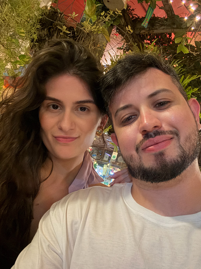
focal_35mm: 30
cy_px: 134
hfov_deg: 46.8
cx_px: 100
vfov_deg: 60.0
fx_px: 232
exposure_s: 1/15
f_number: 1.9
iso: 1250
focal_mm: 2.69
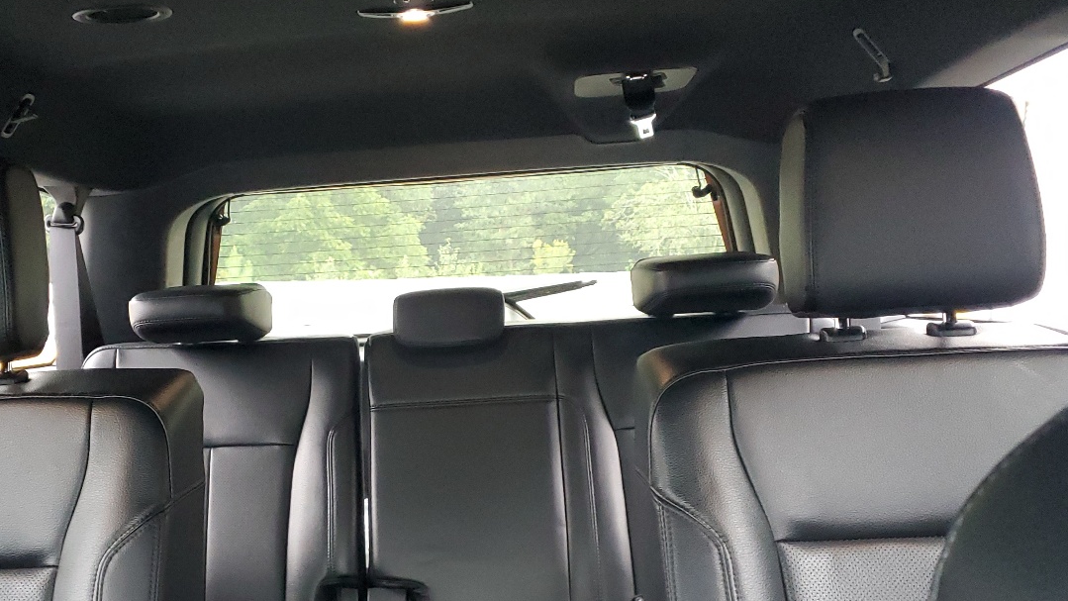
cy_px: 422
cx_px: 380
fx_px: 1189
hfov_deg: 47.8
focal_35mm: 42
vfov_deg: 28.1
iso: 397
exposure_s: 1/60.2
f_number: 1.5
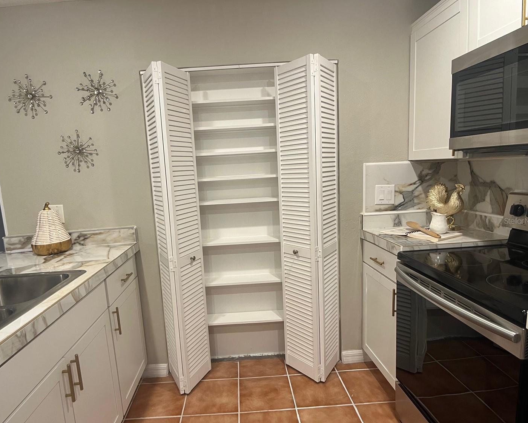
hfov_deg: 60.3
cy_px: 221
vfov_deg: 50.0
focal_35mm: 29
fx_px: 453
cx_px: 238
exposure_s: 1/60
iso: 100
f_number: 1.6
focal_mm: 5.1
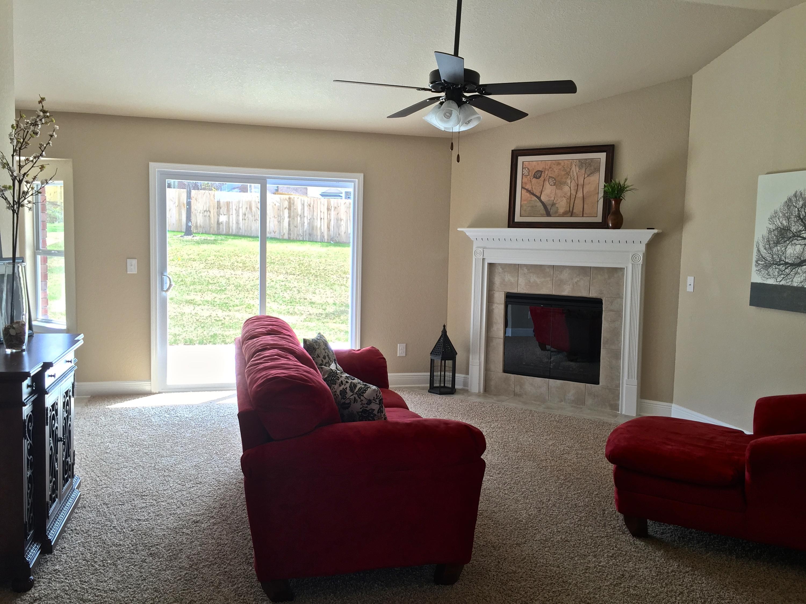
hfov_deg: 61.7
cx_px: 403
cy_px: 302
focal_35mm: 29
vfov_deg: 48.2
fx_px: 675
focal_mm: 4.15
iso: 32
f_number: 2.2
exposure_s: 1/60
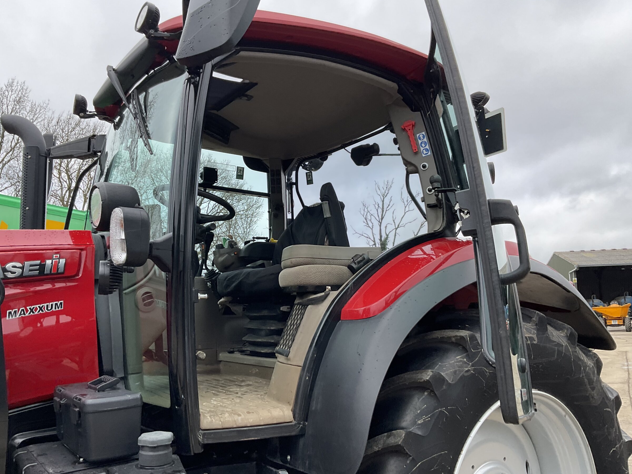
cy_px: 242
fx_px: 566
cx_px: 308
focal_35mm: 31
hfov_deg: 58.3
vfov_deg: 45.4
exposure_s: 1/568
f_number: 1.8
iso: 16
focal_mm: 3
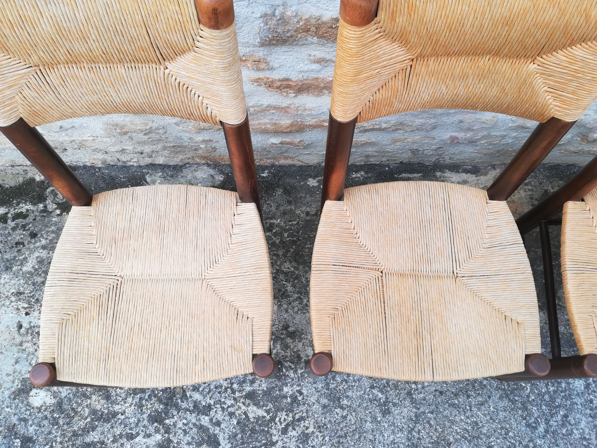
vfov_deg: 53.1
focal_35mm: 26
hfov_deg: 67.3
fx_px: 448
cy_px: 224
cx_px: 298
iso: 50
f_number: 2.2
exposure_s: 1/174
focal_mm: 3.83
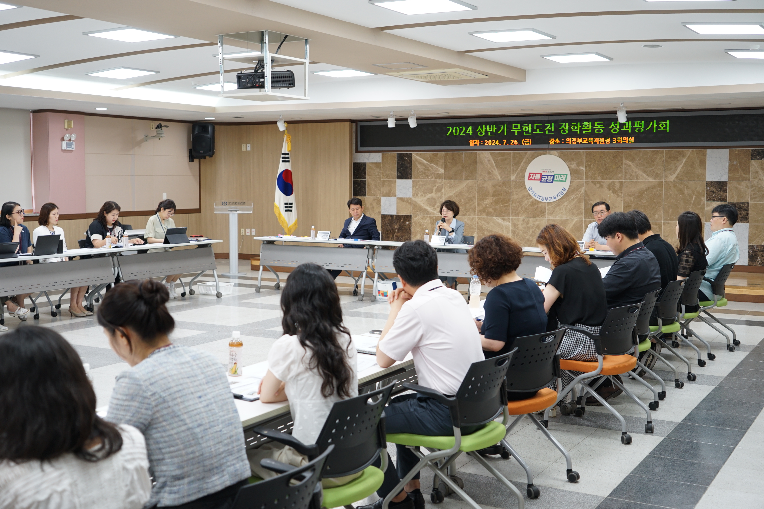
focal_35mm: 43
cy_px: 254
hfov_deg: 45.4
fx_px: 912
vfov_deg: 31.2
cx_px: 382
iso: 400
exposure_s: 1/60
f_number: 4
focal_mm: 43
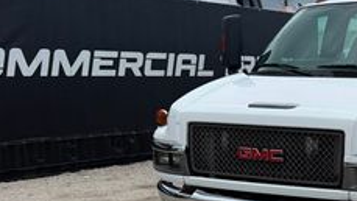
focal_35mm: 73
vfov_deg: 16.4
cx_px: 384
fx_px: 691
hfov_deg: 26.8
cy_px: 175
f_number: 1.78
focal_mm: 6.76
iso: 80
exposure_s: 1/3145
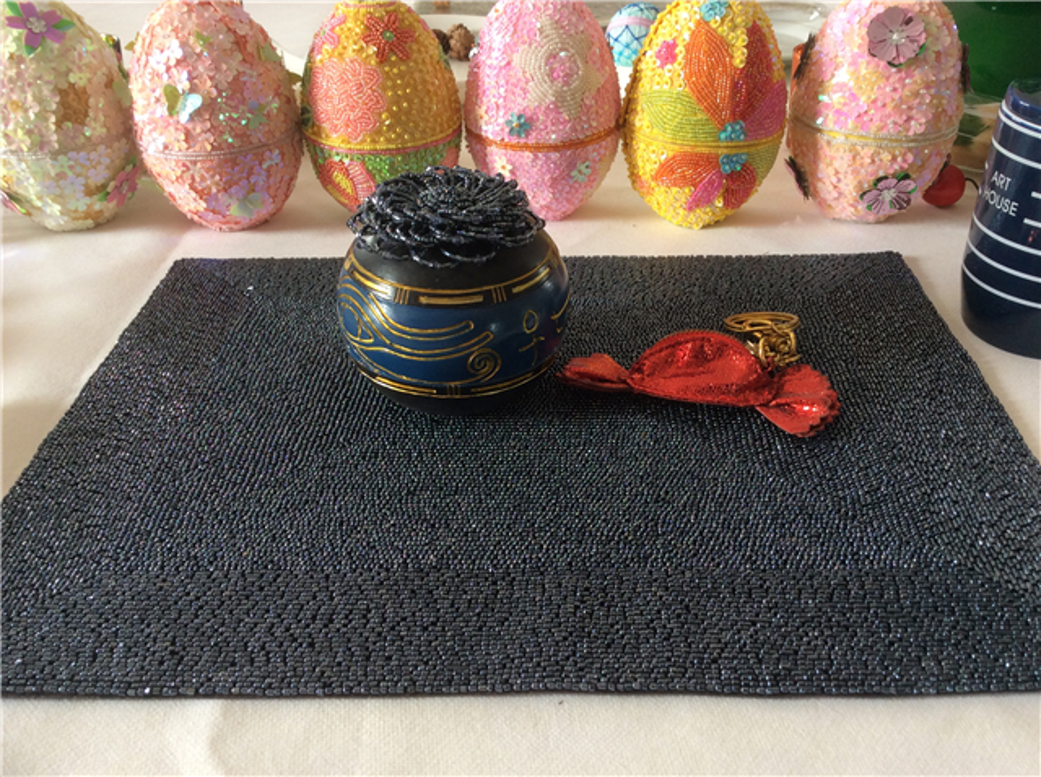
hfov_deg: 56.9
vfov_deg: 44.1
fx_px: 961
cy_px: 388
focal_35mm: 32
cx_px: 520
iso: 40
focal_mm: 3.3
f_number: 2.4
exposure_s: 1/25
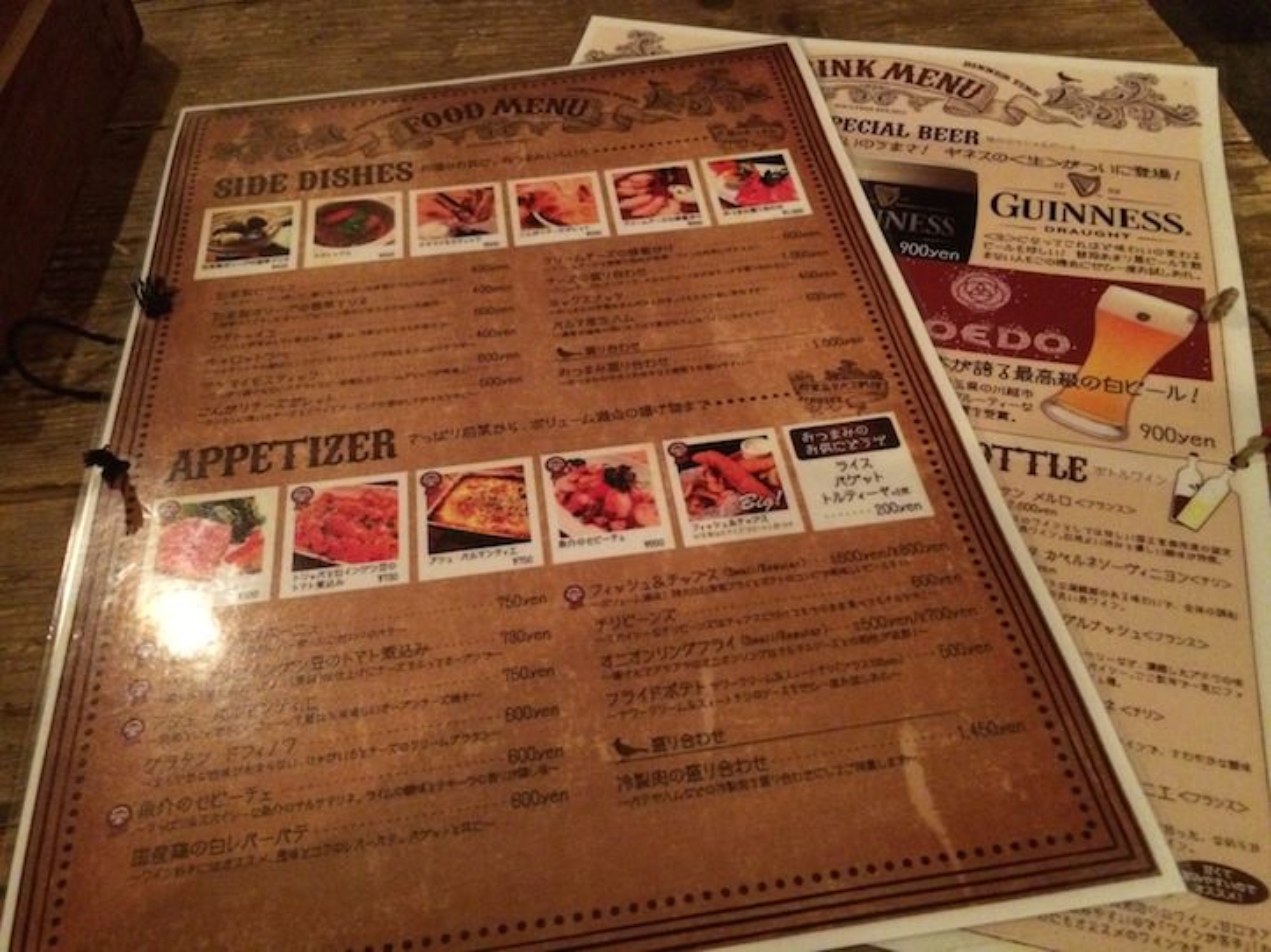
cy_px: 476
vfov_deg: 46.8
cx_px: 636
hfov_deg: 60.0
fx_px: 1101
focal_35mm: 30
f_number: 2.2
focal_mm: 4.12
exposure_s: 1/15
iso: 640
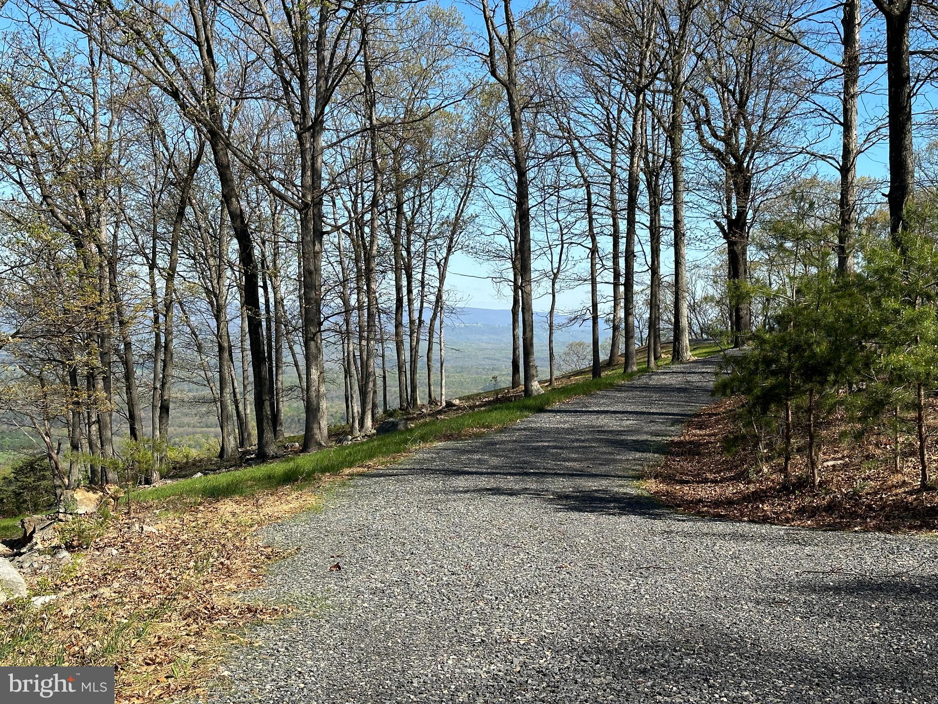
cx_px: 469
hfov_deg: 39.7
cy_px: 352
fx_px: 1301
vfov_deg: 30.3
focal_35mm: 48
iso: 64
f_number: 1.78
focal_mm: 6.86
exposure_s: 1/2732
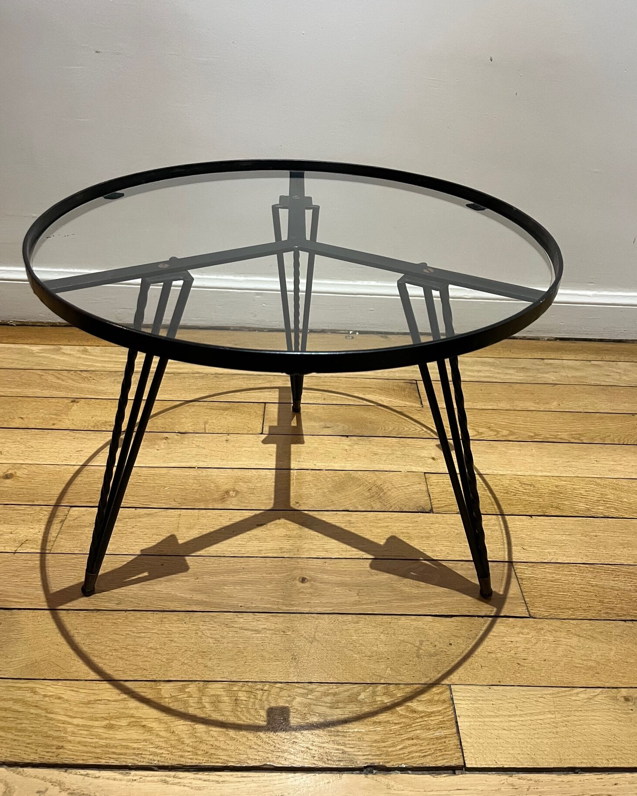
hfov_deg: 51.5
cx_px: 312
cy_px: 360
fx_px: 660
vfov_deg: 62.1
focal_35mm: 28
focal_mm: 5.1
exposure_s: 1/60
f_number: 1.6
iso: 320
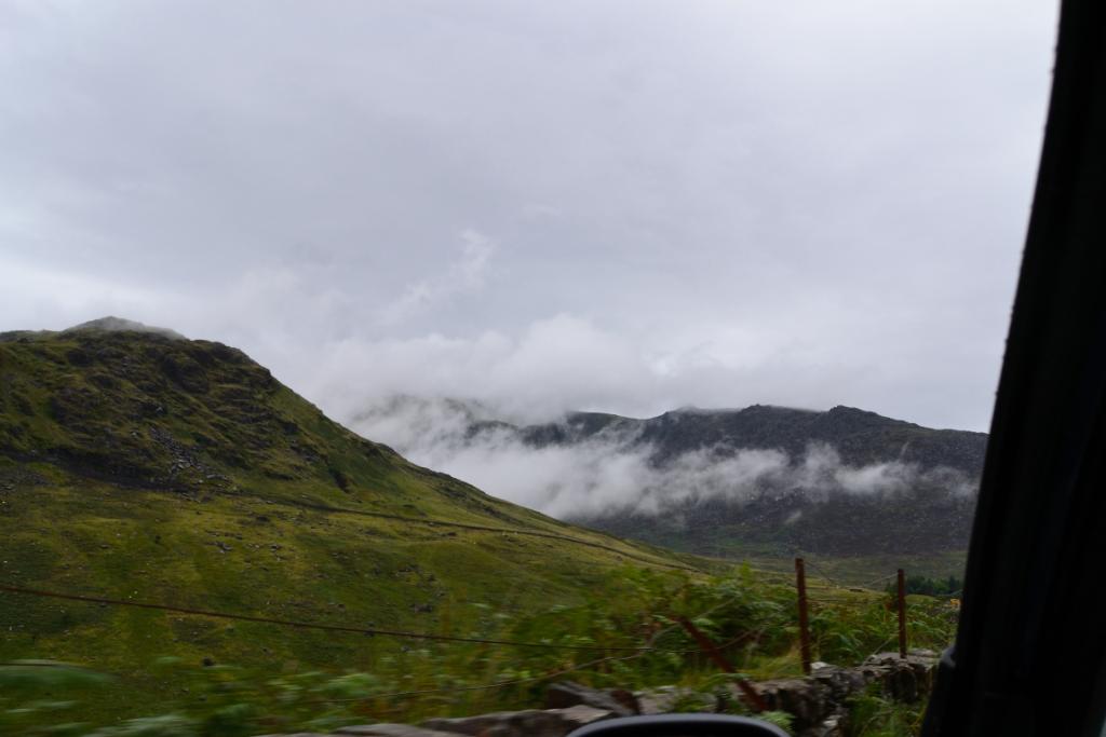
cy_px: 368
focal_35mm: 33
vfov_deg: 40.0
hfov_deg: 57.2
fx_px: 1014
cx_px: 553
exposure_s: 1/320
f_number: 10
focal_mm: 22
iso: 400
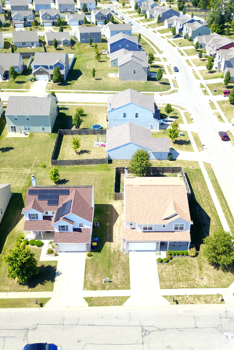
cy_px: 171
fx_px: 361
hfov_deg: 35.9
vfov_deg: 51.9
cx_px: 134
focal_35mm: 37
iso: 100
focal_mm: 4.73
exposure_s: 1/500
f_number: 2.2
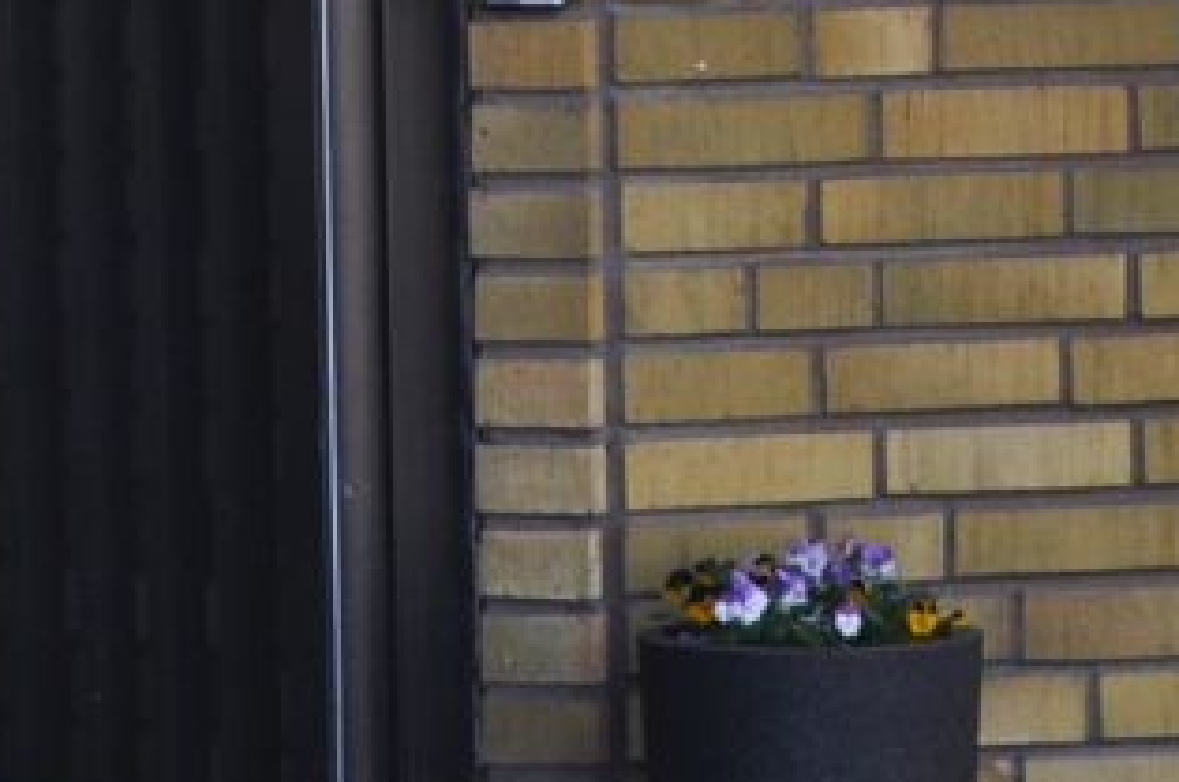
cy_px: -1117
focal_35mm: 320
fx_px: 10465
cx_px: 550
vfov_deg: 4.2
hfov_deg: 6.4
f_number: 6.3
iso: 200
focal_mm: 35
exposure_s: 1/160
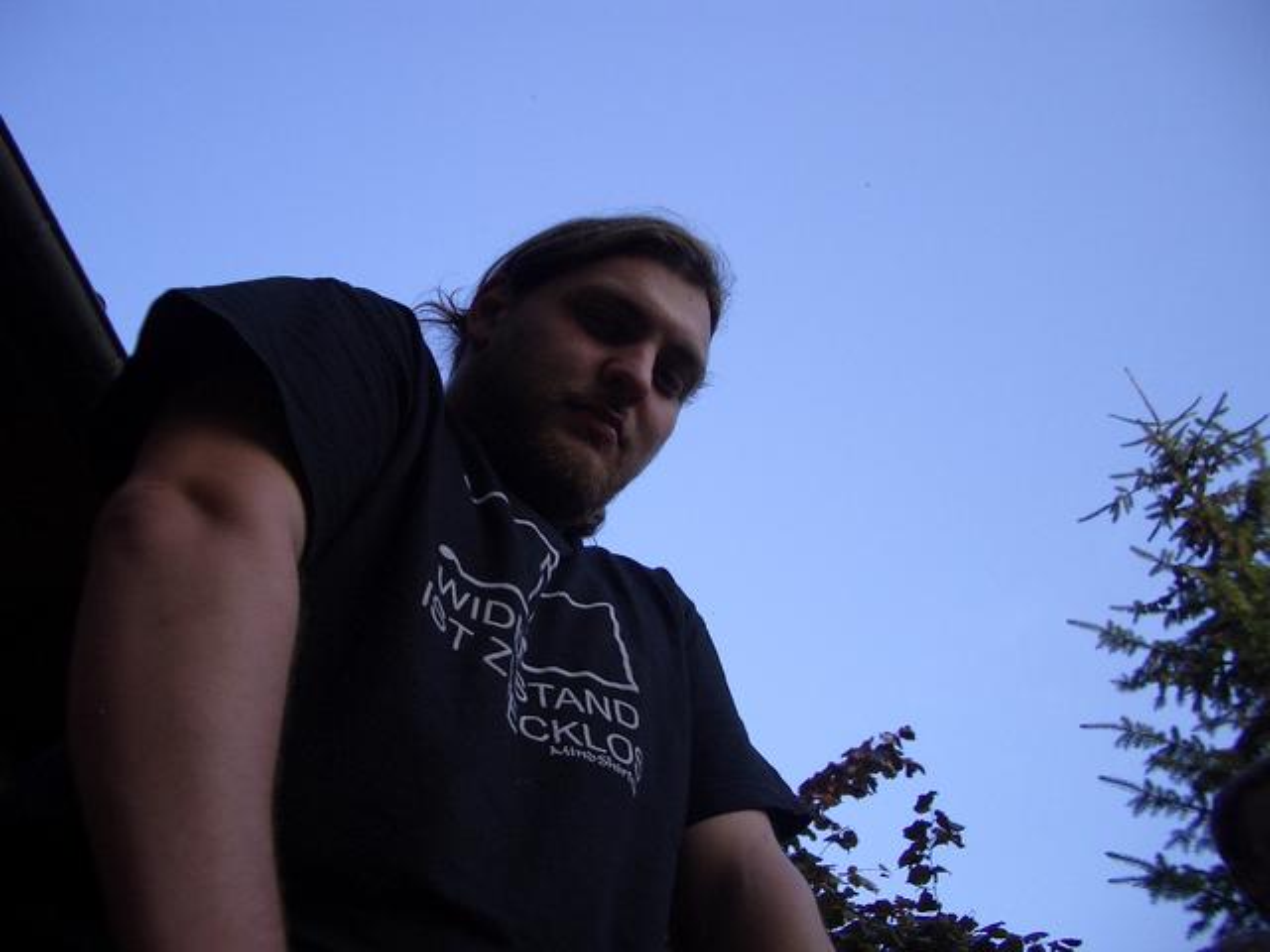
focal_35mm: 35
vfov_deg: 40.7
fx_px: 1284
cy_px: 476
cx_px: 635
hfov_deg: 52.6
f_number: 2.6
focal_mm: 5.8
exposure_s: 1/250
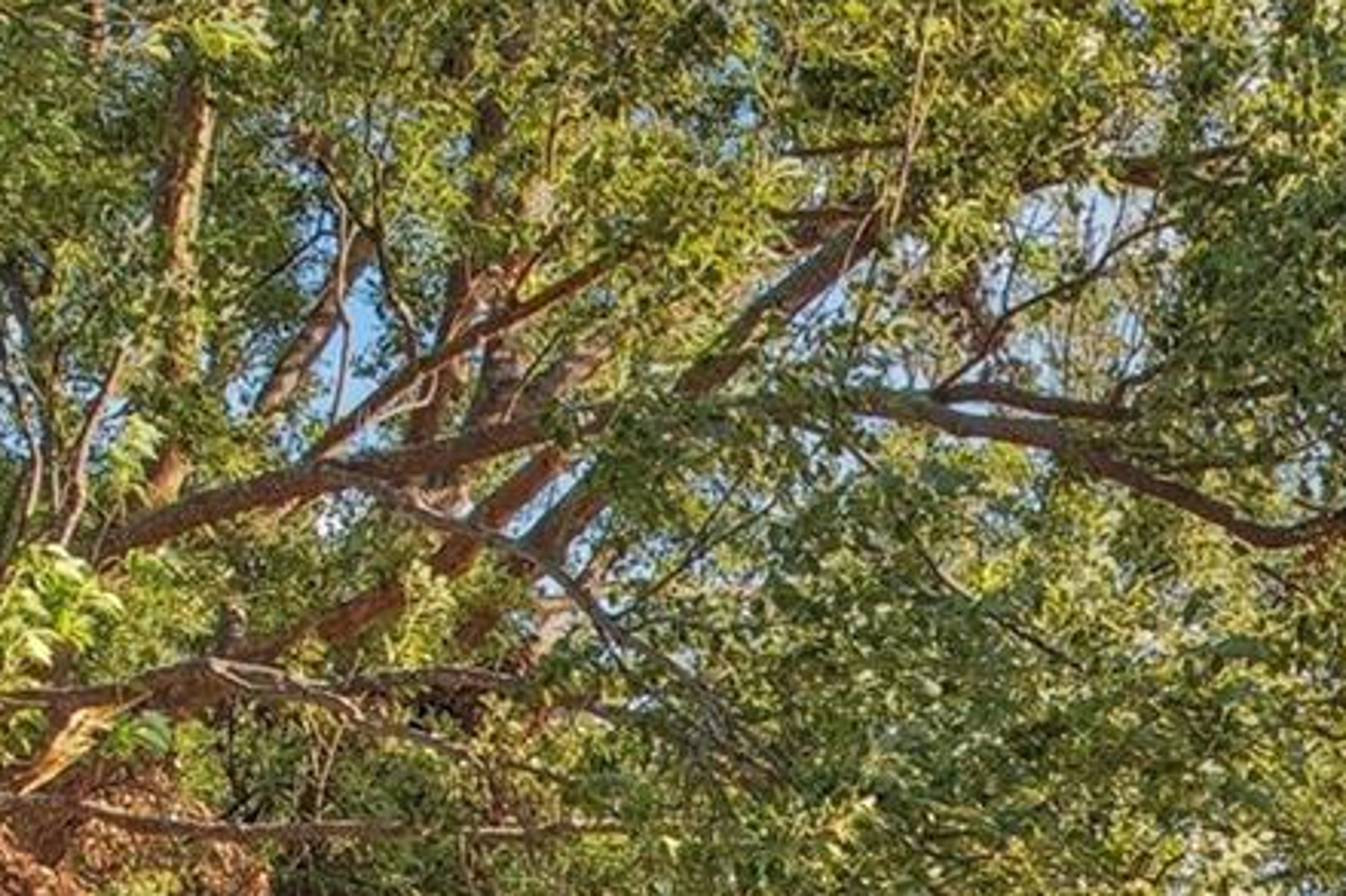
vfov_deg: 15.9
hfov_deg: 23.9
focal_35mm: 80
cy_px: 1260
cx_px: 1450
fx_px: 2990
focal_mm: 8.4
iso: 120
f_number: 2.8
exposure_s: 1/240
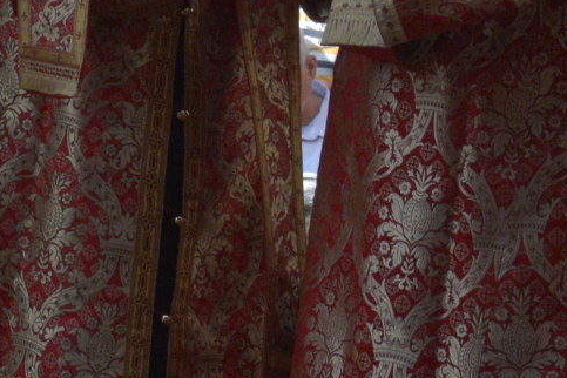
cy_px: -376
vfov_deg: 3.1
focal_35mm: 436
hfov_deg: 4.6
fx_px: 6866
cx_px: -829
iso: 1250
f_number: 9
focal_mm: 70
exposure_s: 1/1250
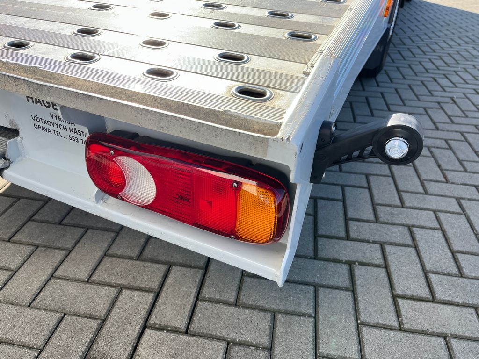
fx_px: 360
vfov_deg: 53.1
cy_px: 180
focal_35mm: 26
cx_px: 240
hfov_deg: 67.3
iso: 50
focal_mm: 5.1
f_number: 1.6
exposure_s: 1/1140
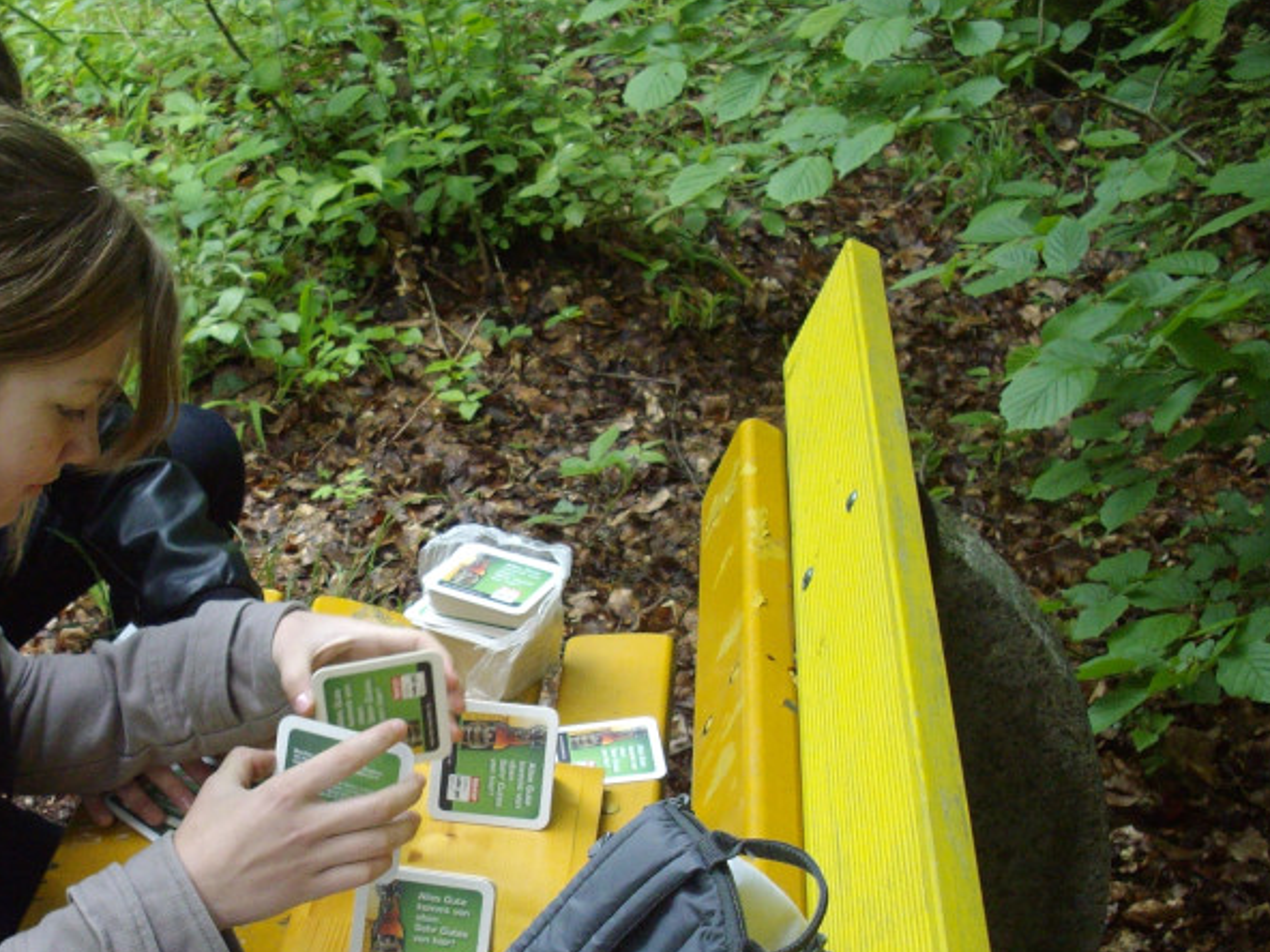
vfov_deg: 22.8
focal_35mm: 64
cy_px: 656
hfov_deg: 30.0
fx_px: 2348
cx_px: 408
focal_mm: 6.2
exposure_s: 1/50
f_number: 2.8
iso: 190
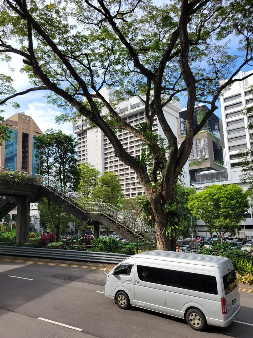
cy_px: 174
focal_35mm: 27
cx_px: 130
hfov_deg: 51.3
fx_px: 263
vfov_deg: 65.3
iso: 40
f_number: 1.8
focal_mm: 5.4
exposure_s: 1/929
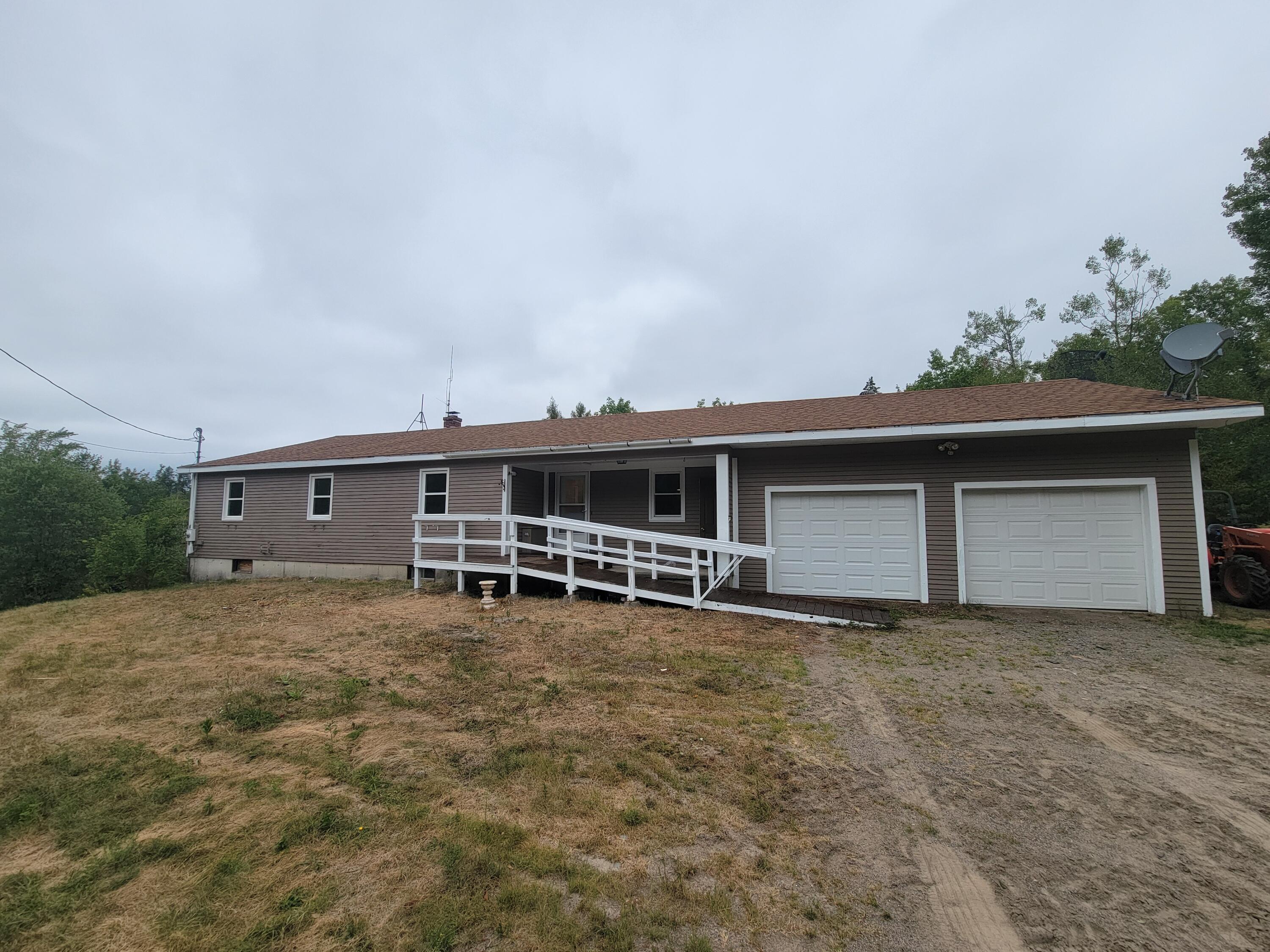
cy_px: 476
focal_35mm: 13
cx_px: 635
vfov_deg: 89.9
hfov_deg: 106.2
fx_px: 477
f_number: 2.2
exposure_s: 1/189
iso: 50
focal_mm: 2.2
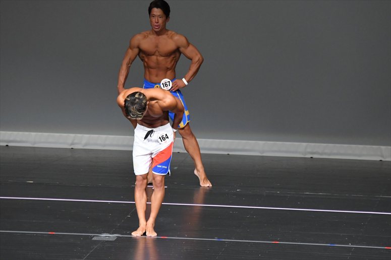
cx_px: 196
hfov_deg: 6.0
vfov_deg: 4.0
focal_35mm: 345
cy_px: 130
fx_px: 3745
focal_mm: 230
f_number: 5.6
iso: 5000
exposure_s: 1/400
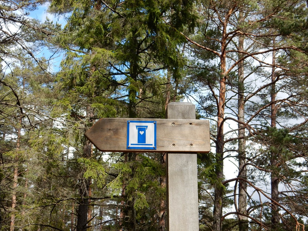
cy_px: 116
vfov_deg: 24.4
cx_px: 154
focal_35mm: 60
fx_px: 534
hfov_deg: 32.2
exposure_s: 1/320
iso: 125
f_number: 4.5
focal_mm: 10.7
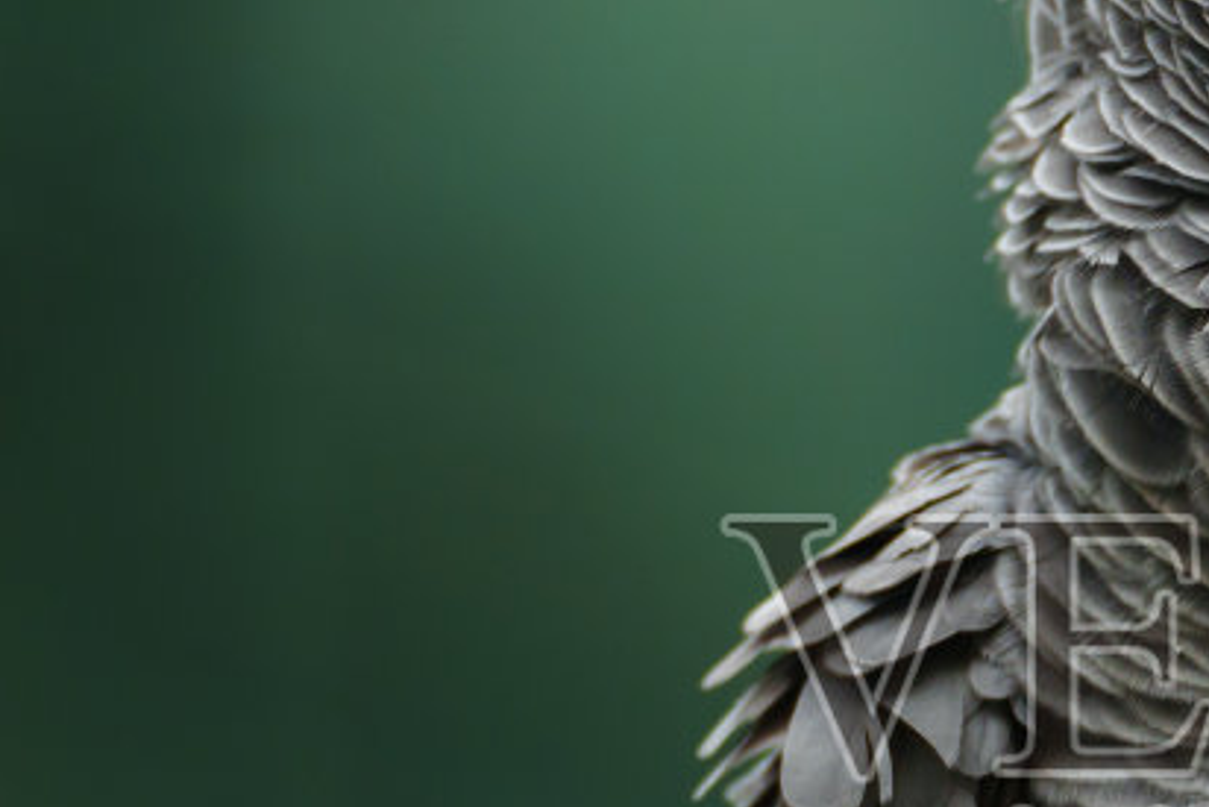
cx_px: 1218
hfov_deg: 3.9
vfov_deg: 2.6
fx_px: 17872
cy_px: 717
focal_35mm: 532
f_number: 2.8
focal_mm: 137
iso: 500
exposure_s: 1/1000
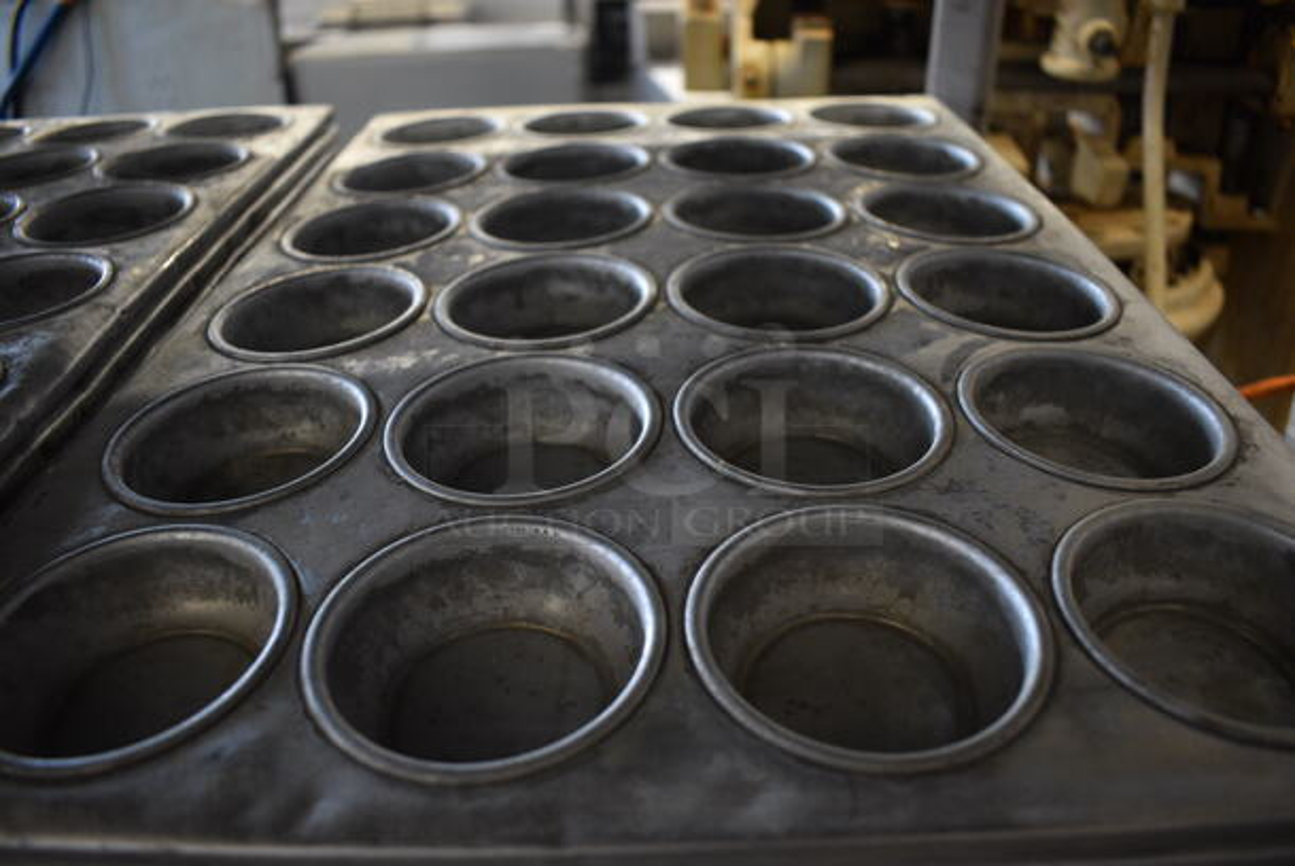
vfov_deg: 48.0
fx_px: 972
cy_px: 433
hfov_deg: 67.3
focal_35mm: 27
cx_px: 648
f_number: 3.5
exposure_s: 1/125
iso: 1100
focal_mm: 18
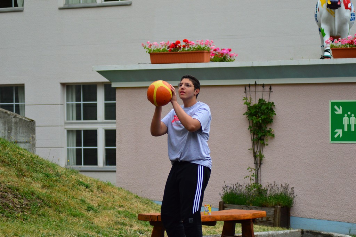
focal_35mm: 135
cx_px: 178
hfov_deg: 15.2
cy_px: 118
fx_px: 1334
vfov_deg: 10.1
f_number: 4
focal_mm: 90
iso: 800
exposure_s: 1/3200
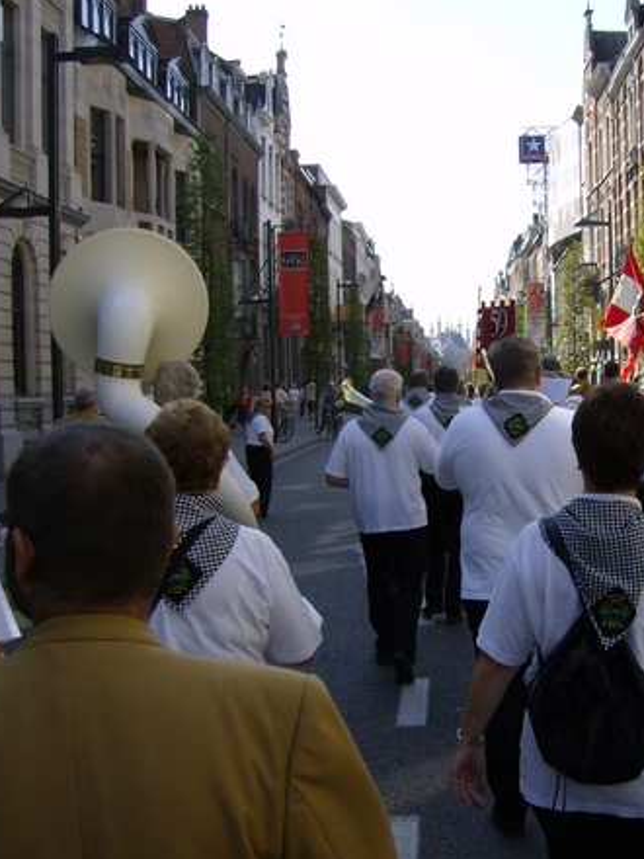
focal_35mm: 49
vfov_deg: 38.9
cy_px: 430
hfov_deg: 29.1
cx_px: 496
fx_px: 1215
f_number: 4.7
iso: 100
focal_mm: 6
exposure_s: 1/396
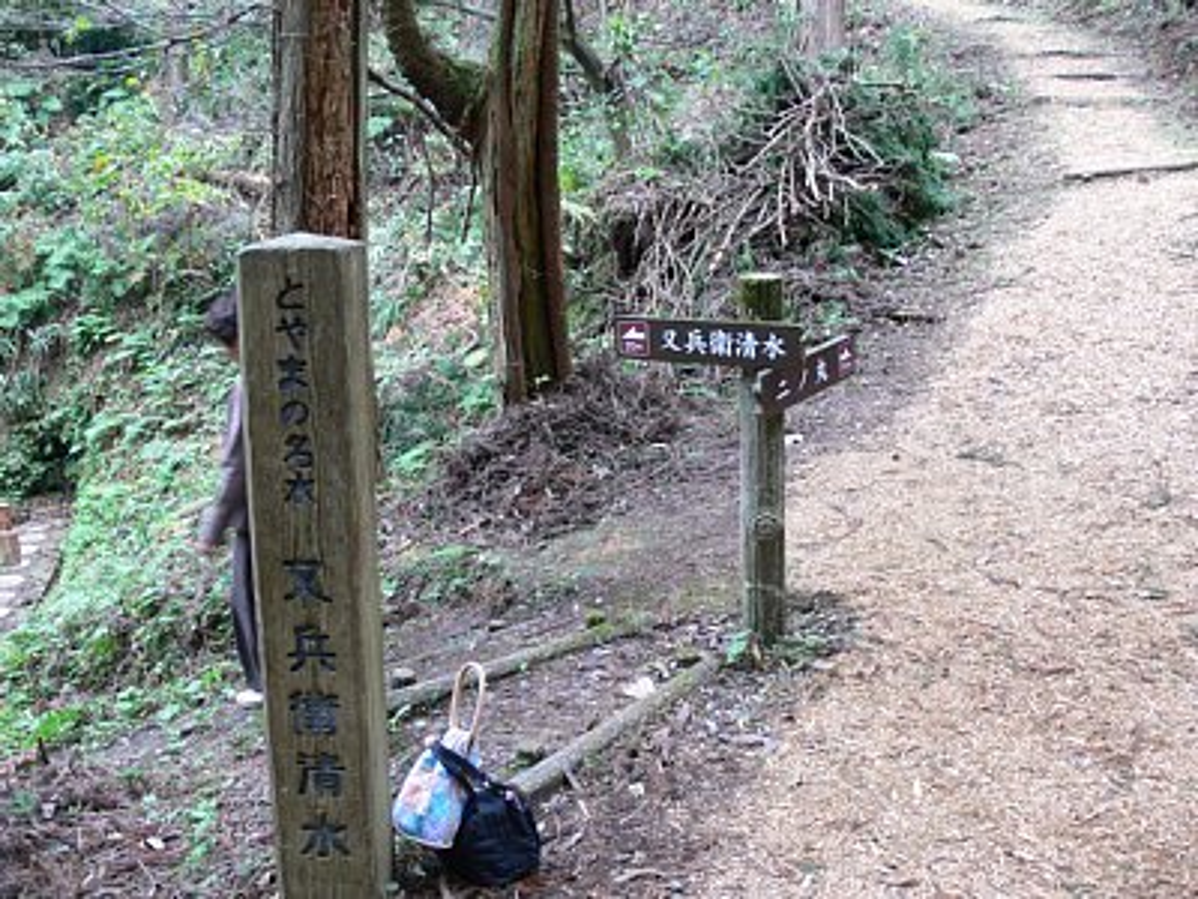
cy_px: 450
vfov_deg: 40.7
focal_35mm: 35
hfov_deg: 52.6
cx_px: 599
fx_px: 1211
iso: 80
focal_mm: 7.4
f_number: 2.8
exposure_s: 1/30
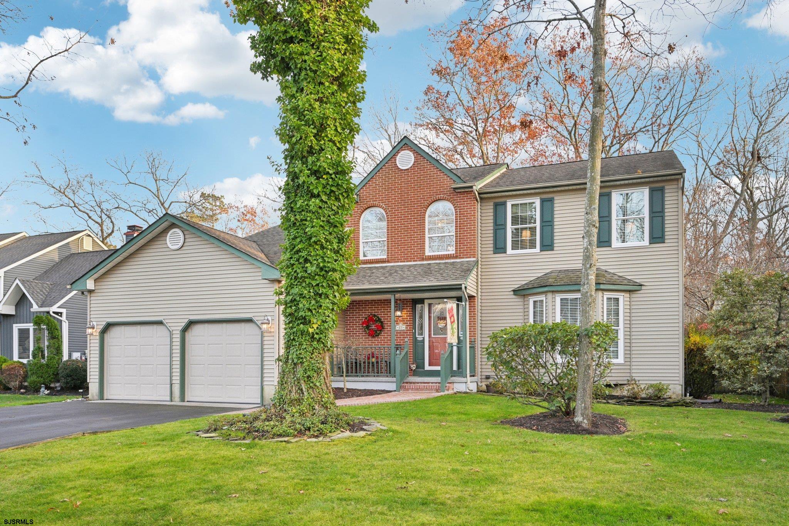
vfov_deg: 51.3
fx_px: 548
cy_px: 263
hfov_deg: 71.5
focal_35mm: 25
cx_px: 394
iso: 800
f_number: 8
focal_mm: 25
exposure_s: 1/160
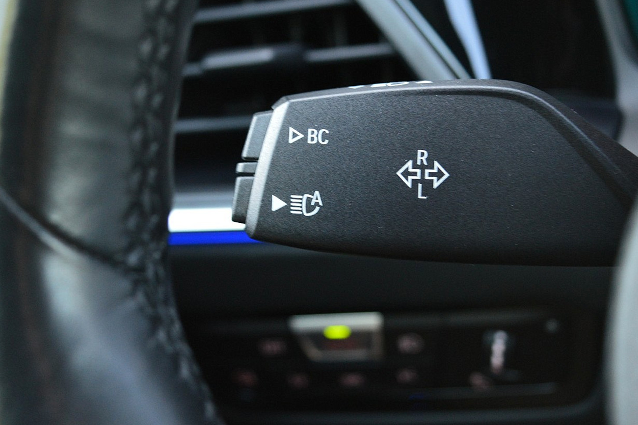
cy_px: 153
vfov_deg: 15.0
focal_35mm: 91
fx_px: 1613
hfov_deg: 22.4
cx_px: 313
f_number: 5
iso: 800
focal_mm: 46
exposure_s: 1/40
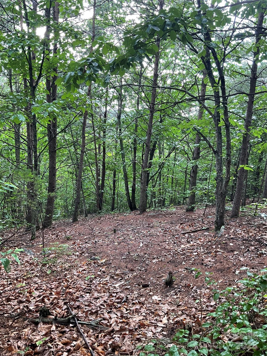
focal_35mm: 29
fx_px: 298
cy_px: 178
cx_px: 134
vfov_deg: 61.7
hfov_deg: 48.2
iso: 40
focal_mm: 3
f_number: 1.8
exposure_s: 1/60
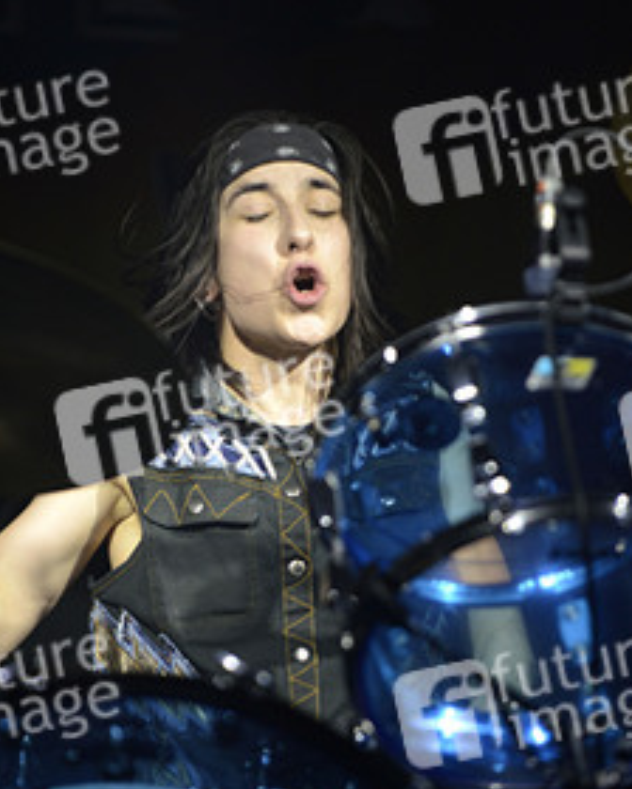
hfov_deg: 5.8
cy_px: 561
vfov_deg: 7.2
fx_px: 6266
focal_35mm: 268
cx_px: 282
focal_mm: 200
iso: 2000
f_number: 2.8
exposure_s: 1/400
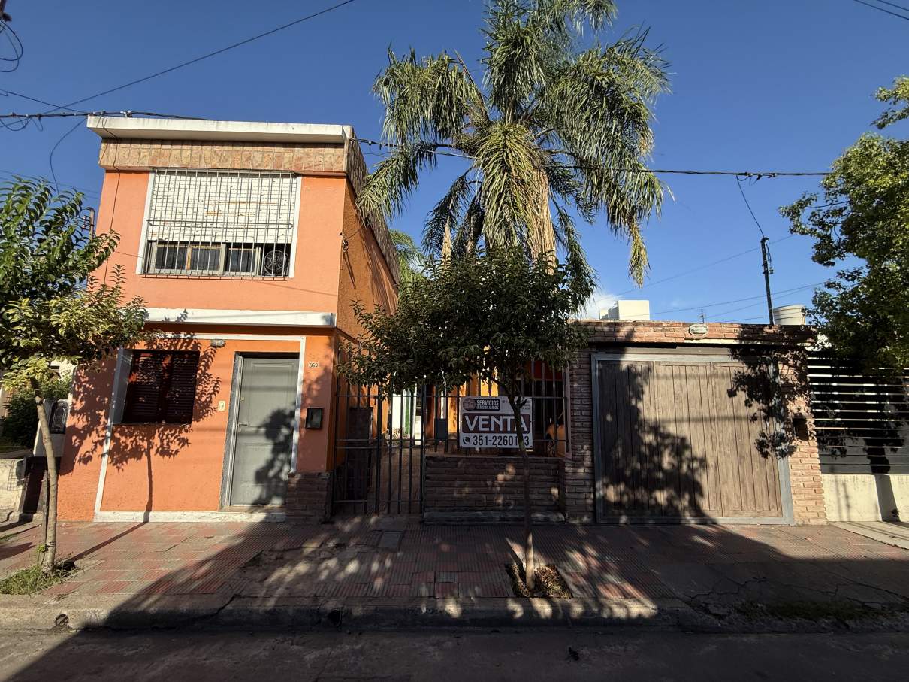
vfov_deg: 85.7
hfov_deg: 102.1
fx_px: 368
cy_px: 341
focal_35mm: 14
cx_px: 454
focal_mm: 2.22
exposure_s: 1/1431
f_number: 2.2
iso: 50
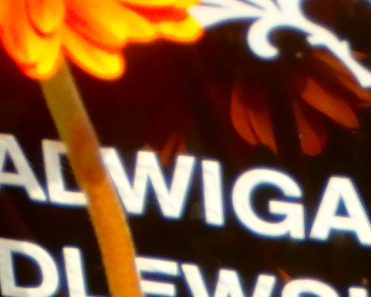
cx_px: 558
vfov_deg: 5.4
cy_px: 336
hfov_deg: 6.7
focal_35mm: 286
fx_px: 3139
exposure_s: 1/320
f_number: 4.5
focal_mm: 10.11
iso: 100
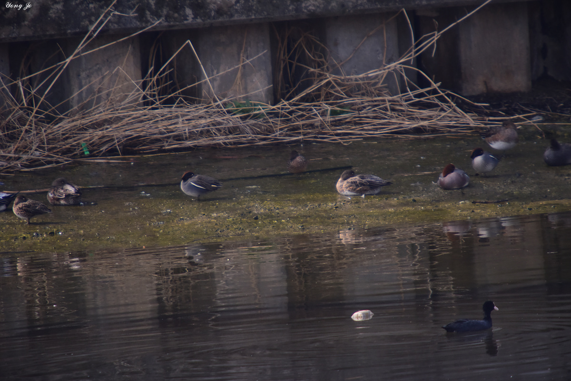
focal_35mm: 1000
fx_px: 15866
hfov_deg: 2.1
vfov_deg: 1.4
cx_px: 286
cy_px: 190
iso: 1000
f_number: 13
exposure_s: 1/500
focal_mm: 1000
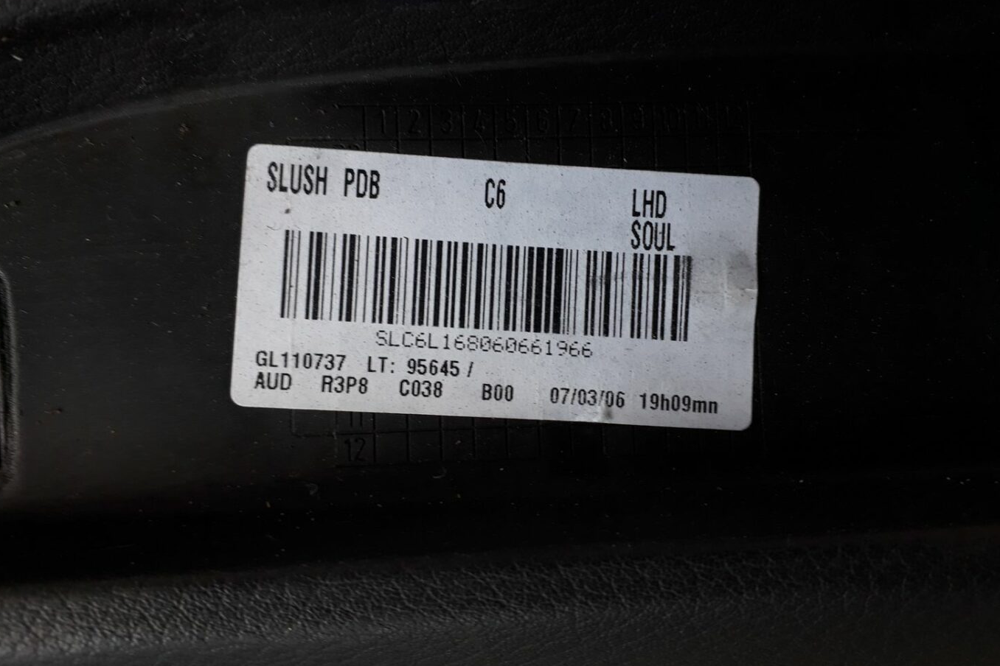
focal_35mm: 29
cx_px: 496
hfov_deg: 63.7
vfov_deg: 44.9
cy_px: 306
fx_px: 805
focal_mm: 3.6
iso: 40
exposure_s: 1/60
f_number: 1.9
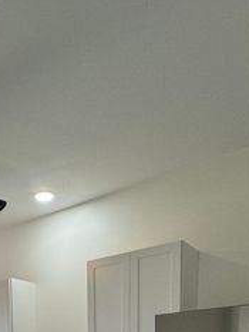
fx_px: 383
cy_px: 404
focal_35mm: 40
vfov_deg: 35.8
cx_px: 43
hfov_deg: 34.6
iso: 160
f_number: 2.2
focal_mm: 2.22
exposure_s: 1/120
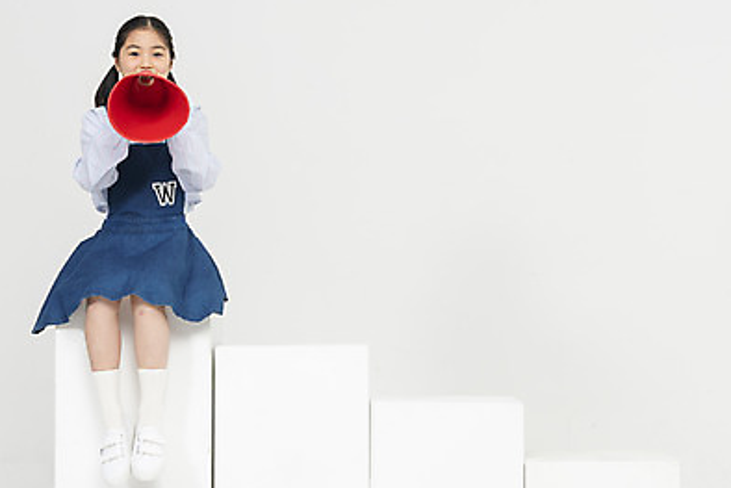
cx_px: 372
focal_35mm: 79
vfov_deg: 17.3
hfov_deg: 25.7
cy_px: 271
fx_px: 1605
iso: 100
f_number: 20
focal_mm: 52
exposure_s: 1/125
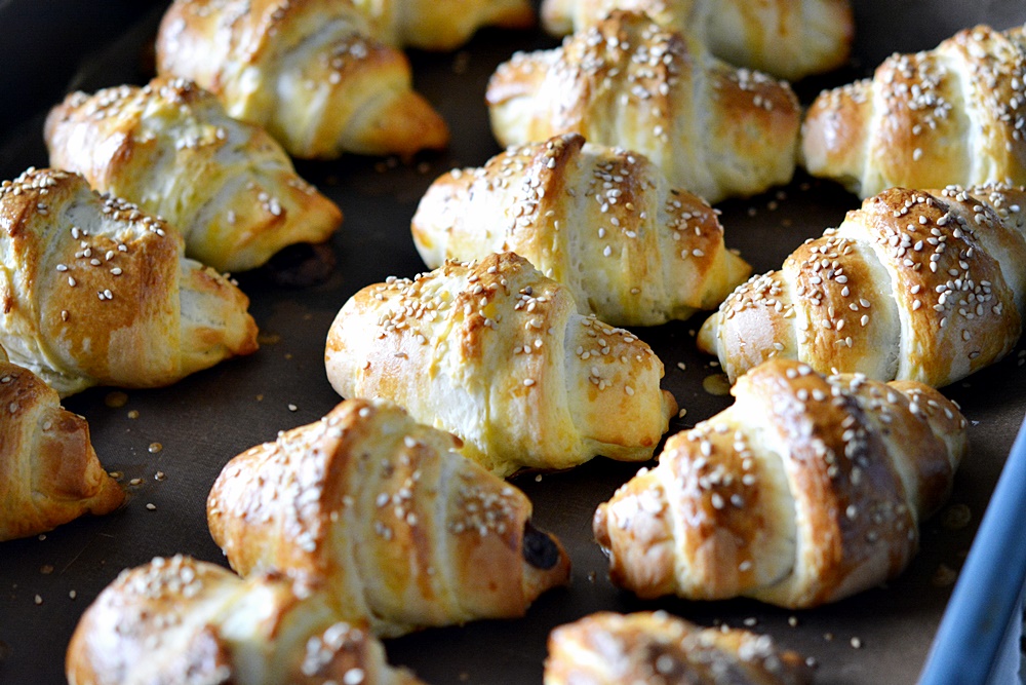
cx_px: 513
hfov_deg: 22.6
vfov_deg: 15.2
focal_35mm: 90
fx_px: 2565
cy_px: 342
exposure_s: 1/125
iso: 1600
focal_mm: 60
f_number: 3.2
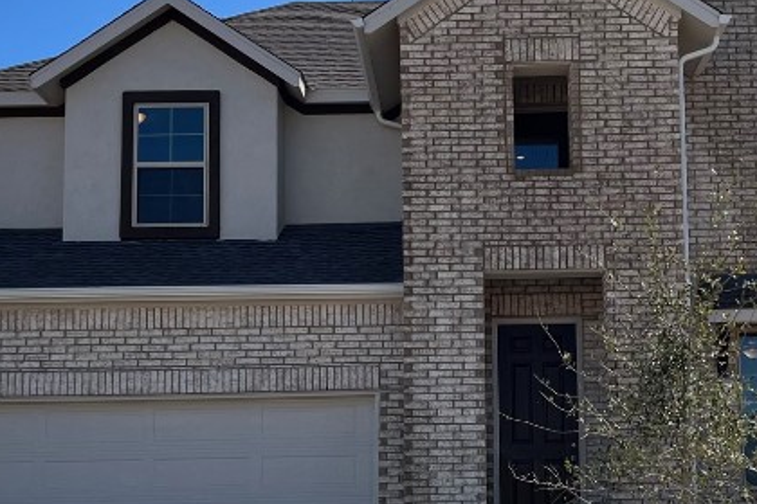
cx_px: 470
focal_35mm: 66
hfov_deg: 30.4
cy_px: 333
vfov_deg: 20.5
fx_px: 1388
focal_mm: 5.7
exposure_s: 1/4630
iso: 50
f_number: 1.5
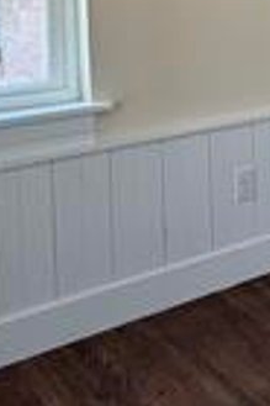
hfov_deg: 16.2
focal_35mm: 67
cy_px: -29
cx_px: 522
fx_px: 754
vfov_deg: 27.7
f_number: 2.2
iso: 160
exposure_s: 1/120
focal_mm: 2.22
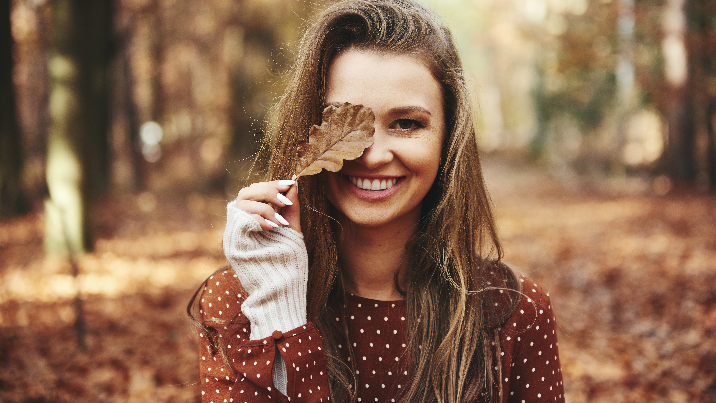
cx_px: 358
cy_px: 164
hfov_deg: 28.6
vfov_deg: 16.3
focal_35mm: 74
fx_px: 1405
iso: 125
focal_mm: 70
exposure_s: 1/125
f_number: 2.8
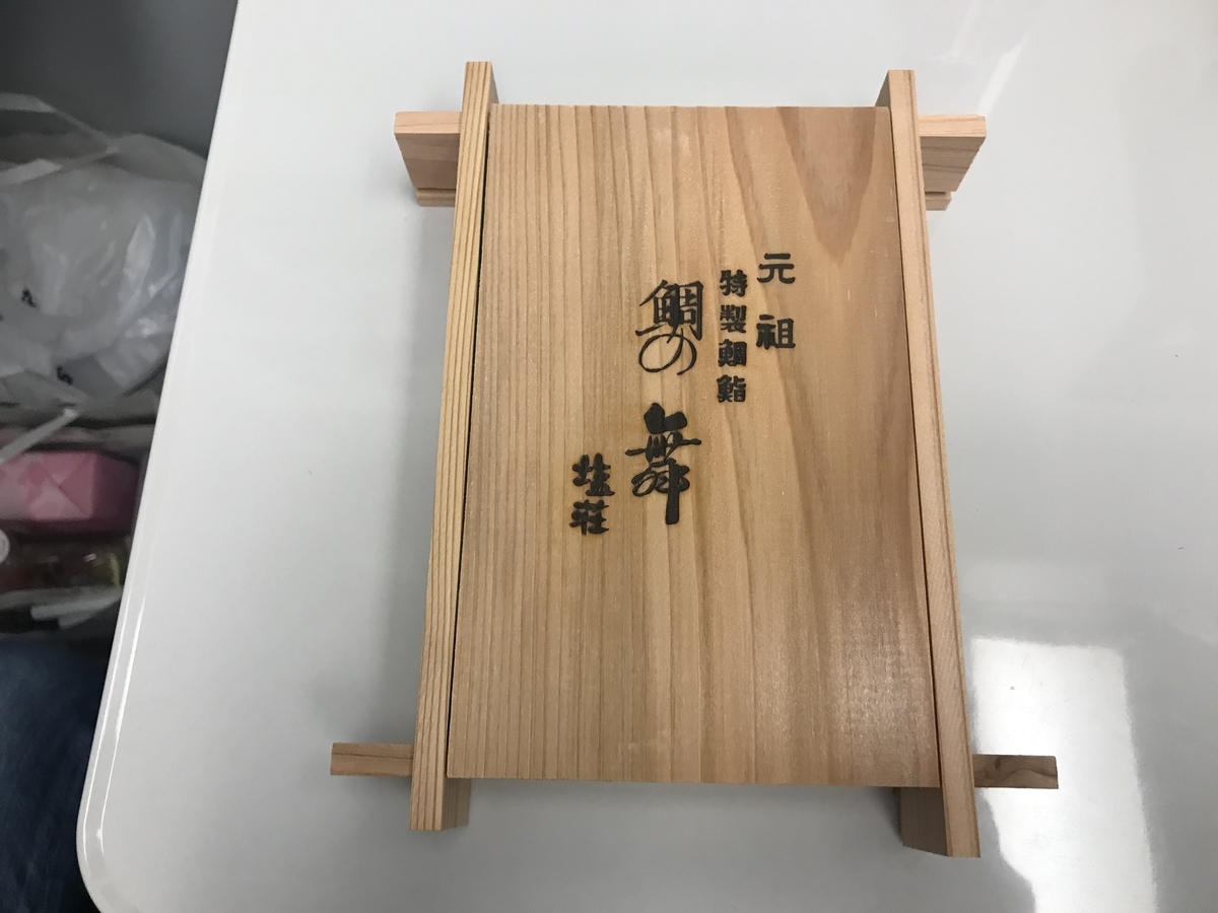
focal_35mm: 28
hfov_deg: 63.4
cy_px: 456
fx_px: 985
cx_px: 609
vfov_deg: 49.7
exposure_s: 1/30
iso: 25
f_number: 1.8
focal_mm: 3.99
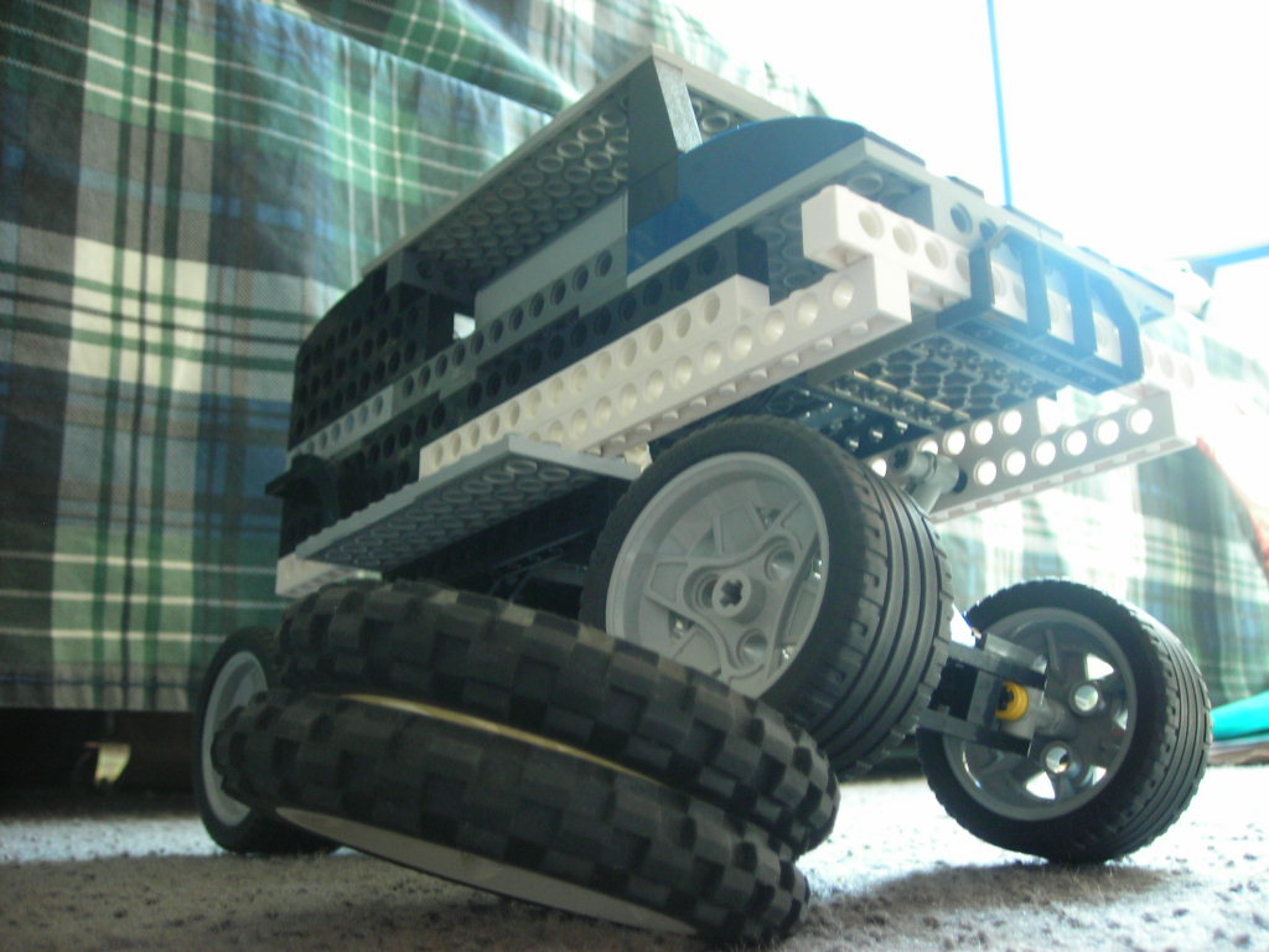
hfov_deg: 49.0
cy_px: 476
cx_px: 634
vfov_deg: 37.7
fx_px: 1393
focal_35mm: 38
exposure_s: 1/3.9
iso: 93
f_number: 3.2
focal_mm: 6.3
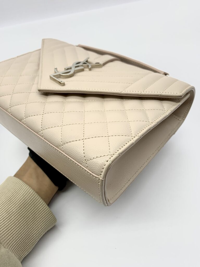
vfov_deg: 67.3
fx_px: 200
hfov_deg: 53.1
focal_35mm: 26
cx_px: 100
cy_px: 134
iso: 25
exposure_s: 1/107
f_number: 1.8
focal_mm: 4.25
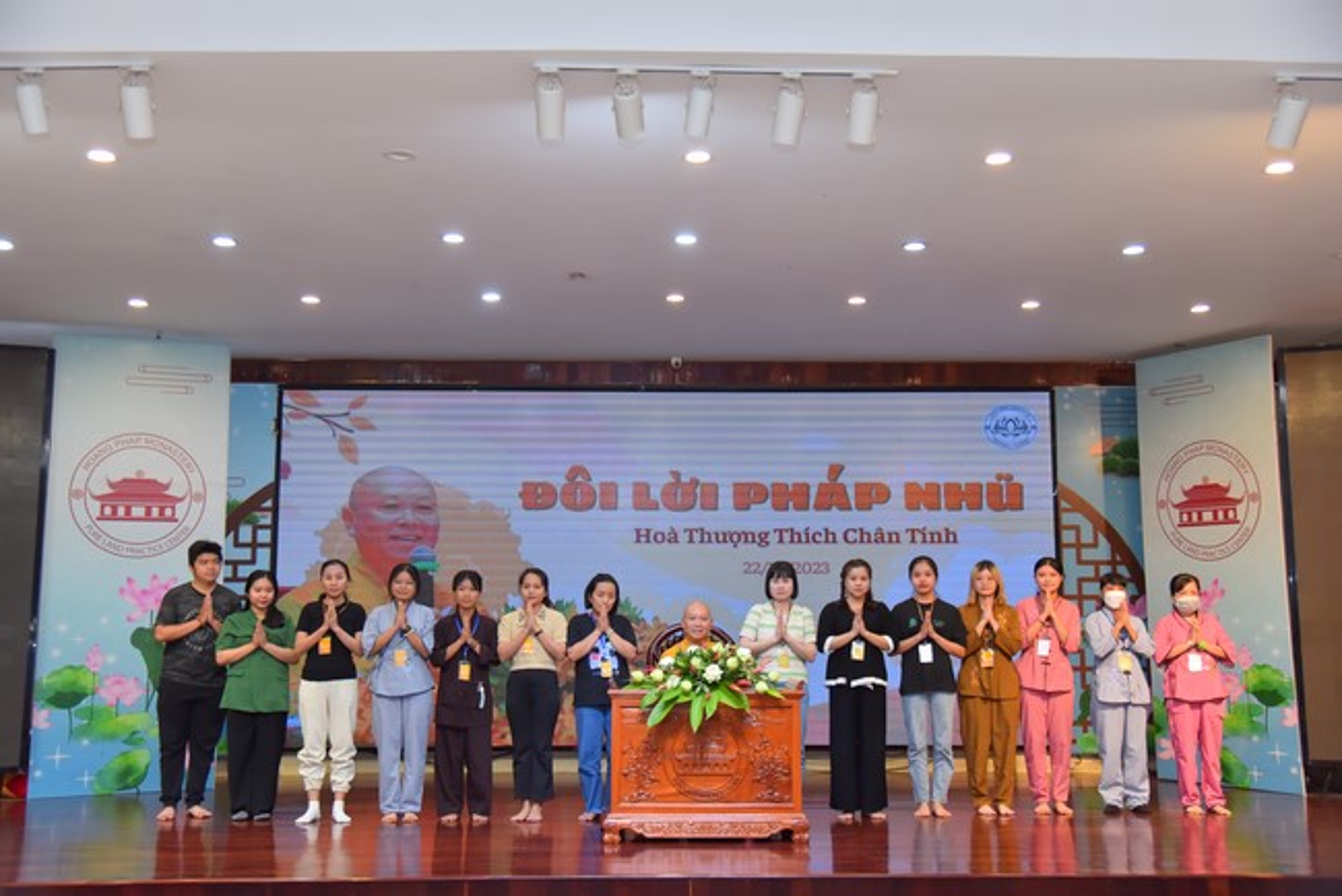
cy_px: 448
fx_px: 1492
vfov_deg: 33.4
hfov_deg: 48.4
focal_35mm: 40
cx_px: 671
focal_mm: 40
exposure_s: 1/160
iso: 1250
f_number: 4.5
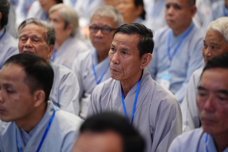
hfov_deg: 13.7
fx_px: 950
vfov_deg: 9.1
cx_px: 114
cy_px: 76
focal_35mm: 150
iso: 2000
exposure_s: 1/100
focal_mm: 150
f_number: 2.8
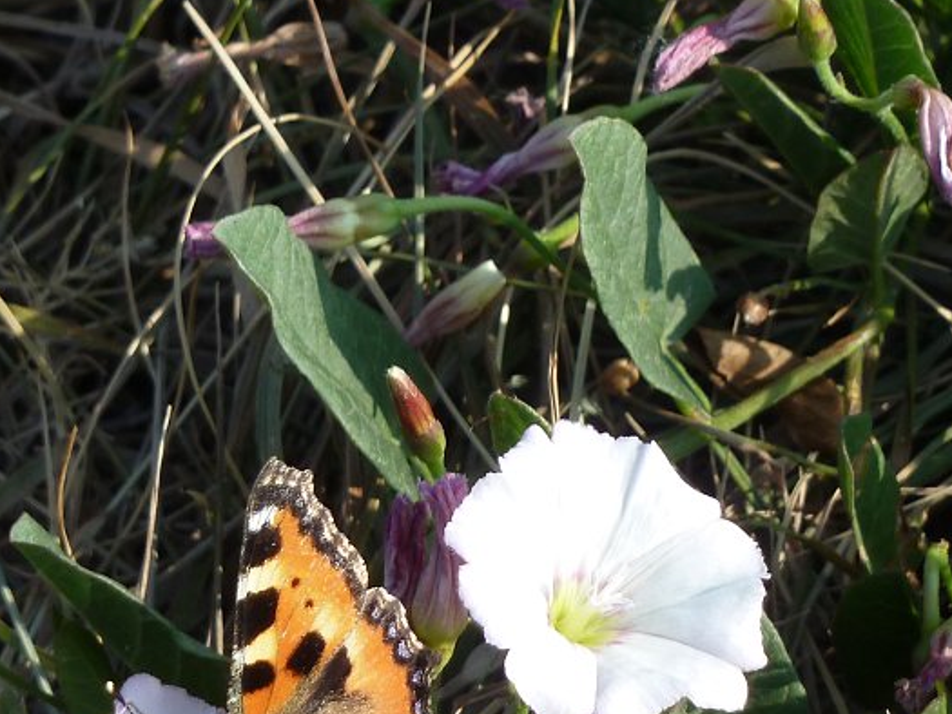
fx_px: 19806
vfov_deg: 2.1
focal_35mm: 720
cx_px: 459
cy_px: 647
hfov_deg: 2.8
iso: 80
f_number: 4.9
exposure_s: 1/200
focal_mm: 49.2
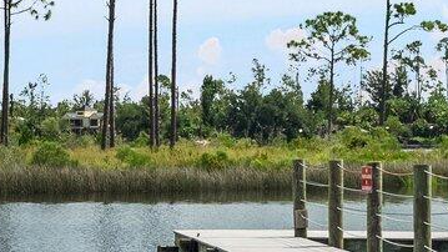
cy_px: 125
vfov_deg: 5.7
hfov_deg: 10.0
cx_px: 42
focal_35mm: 215
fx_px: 2554
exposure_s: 1/100
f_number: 9
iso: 100
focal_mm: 24
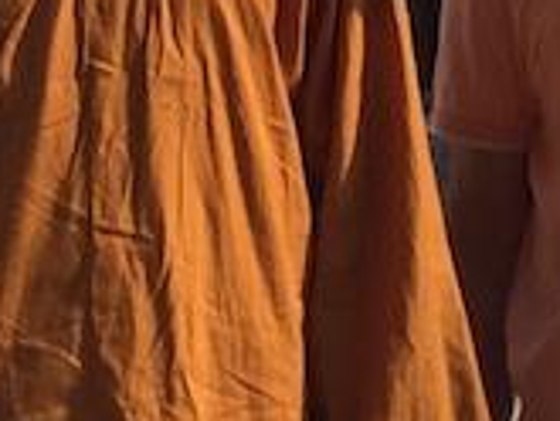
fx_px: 3416
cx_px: 384
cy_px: -954
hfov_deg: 9.4
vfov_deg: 6.3
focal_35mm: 211
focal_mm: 4.15
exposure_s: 1/2475
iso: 32
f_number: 2.2
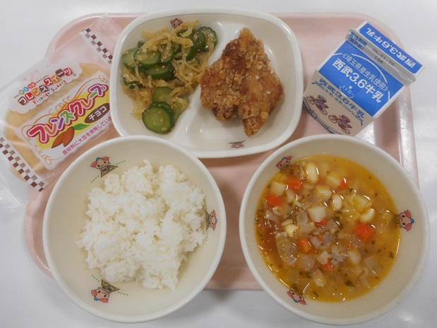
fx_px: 316
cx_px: 218
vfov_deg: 54.9
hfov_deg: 69.4
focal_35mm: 25
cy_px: 164
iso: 180
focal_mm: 4.5
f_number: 3.7
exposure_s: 1/30
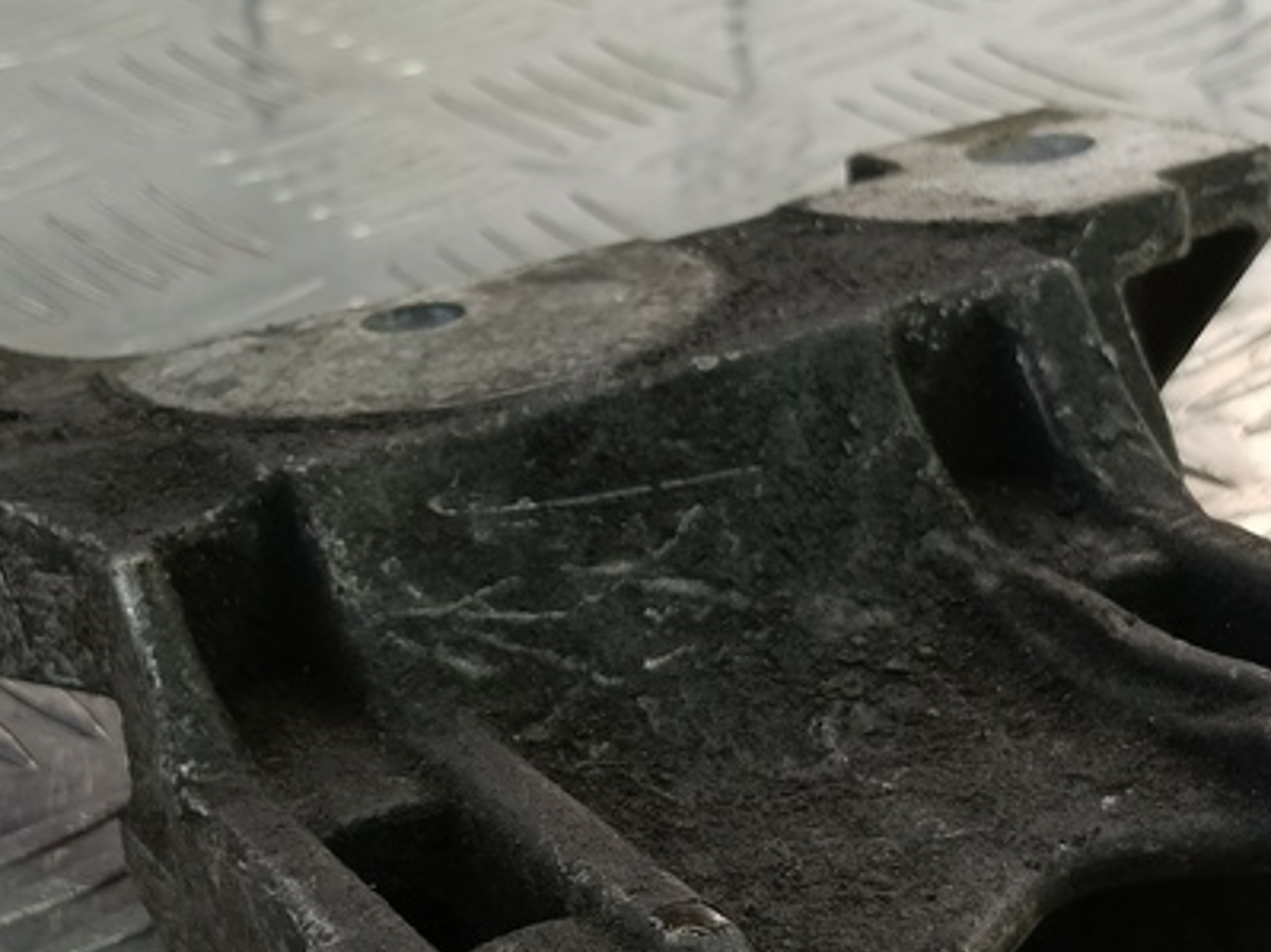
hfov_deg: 32.7
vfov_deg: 24.4
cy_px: 767
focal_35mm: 59
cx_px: 675
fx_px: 2166
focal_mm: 4.11
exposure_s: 1/50
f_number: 1.6
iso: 108
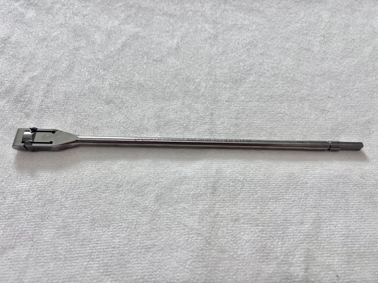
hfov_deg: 67.3
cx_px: 189
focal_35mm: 26
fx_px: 284
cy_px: 142
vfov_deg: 53.1
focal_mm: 5.7
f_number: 1.5
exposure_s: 1/120
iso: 100
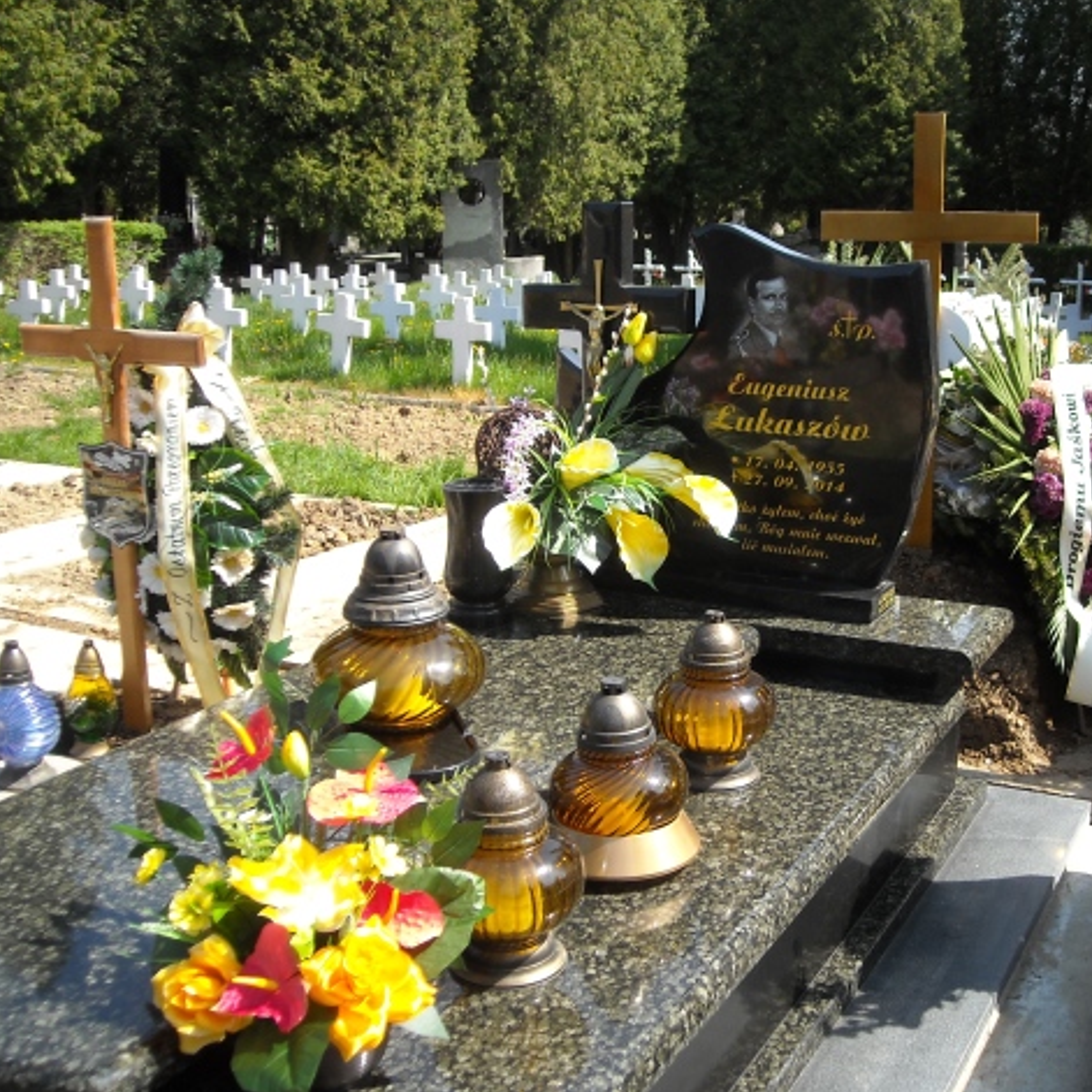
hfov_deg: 39.9
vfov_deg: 40.0
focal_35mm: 42
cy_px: 552
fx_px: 1499
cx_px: 654
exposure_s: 1/402
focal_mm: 5.7
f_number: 2.8
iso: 64
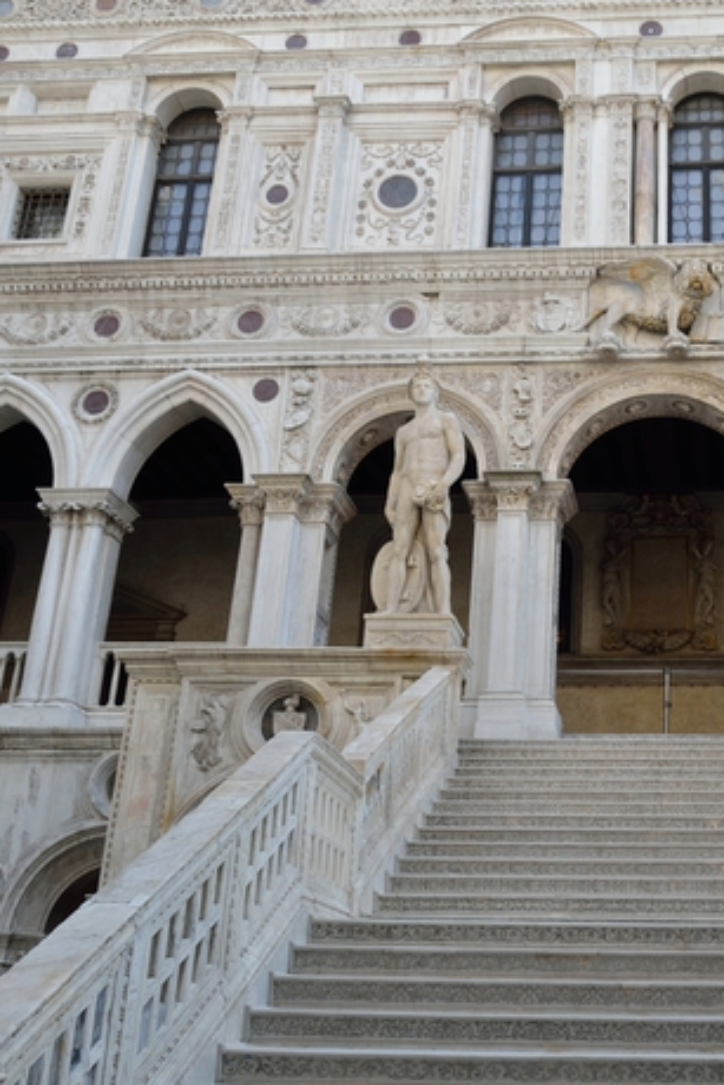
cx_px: 637
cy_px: 544
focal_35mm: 41
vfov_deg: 47.4
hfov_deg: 31.3
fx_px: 1236
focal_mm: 18
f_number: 5
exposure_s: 1/160
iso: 100
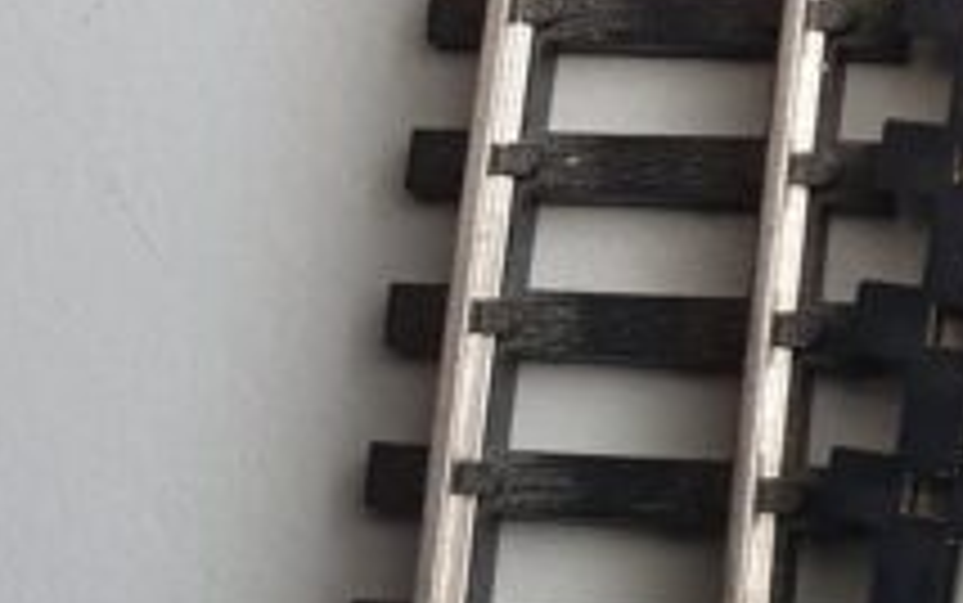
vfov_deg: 12.0
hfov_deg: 19.4
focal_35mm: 103
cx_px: 1044
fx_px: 2705
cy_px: -351
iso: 200
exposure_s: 1/50
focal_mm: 4.32
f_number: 2.4
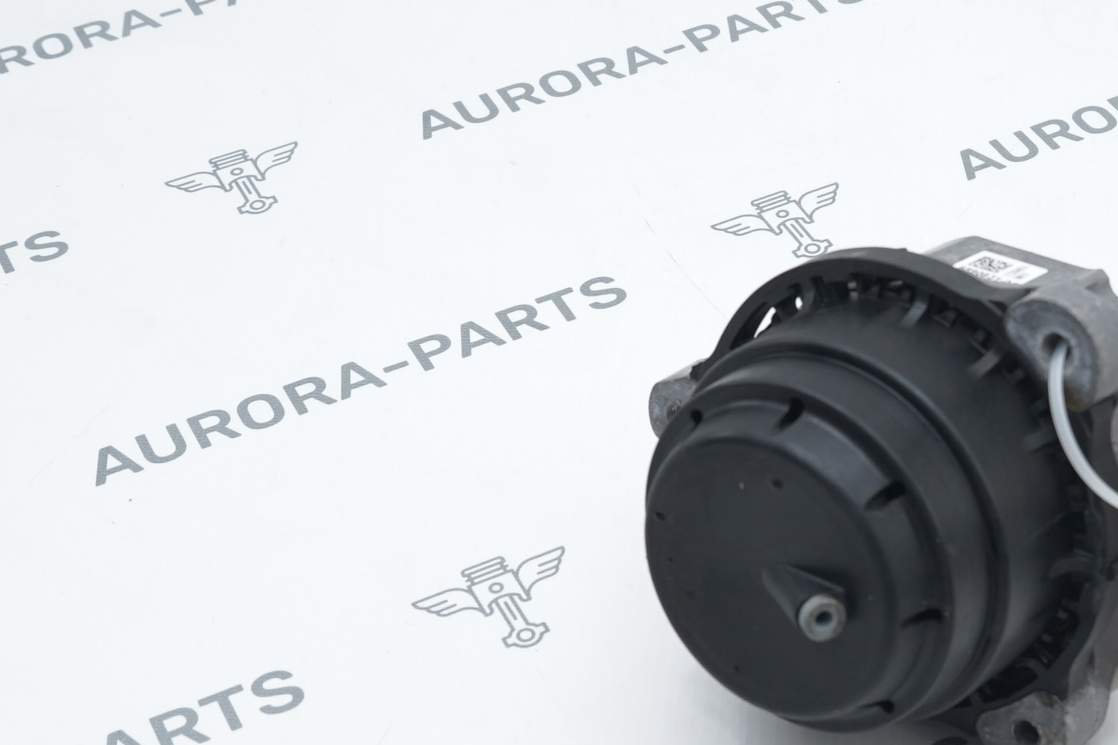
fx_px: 2671
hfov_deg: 23.1
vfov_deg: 15.8
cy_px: 539
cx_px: 969
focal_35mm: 86
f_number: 6.3
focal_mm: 31
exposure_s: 1/125
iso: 500
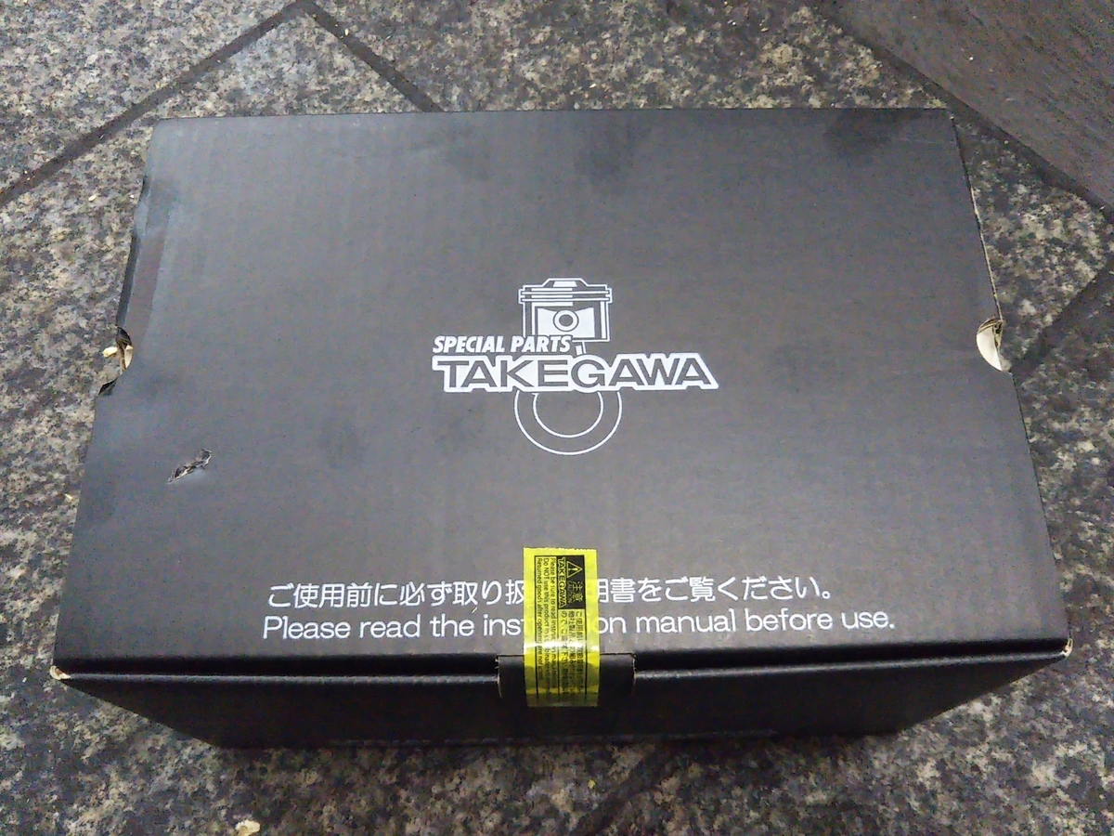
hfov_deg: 60.0
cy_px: 418
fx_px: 965
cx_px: 557
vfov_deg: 46.8
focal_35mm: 30
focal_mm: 4
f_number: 2.2
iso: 836
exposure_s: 1/23
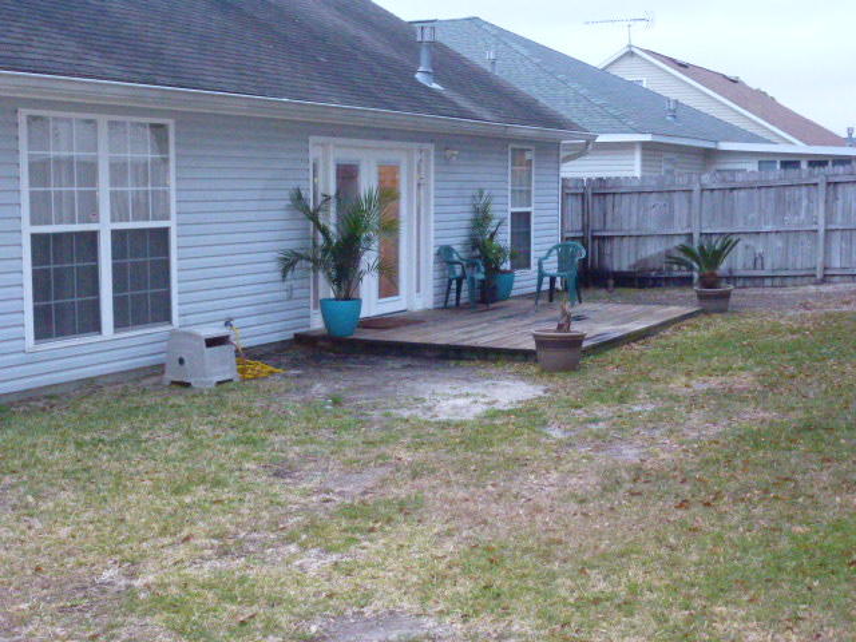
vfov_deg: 29.7
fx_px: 1212
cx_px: 428
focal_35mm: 49
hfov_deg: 38.9
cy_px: 321
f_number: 4.1
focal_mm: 8.7
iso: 1250
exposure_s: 1/60
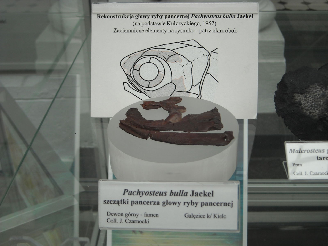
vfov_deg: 27.0
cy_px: 123
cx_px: 164
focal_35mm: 54
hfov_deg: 35.5
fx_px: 512
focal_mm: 8.85
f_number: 3.3
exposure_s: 1/28
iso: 64
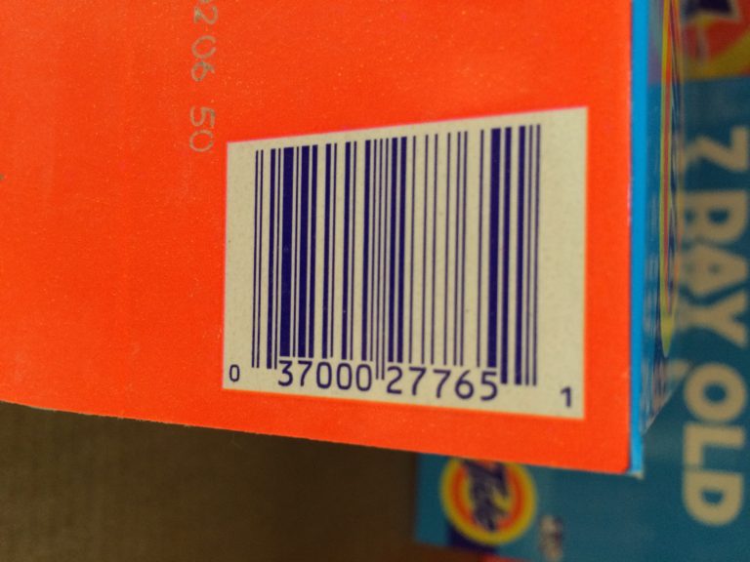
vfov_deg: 48.2
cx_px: 375
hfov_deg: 61.7
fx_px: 628
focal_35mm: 29
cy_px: 281
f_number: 2.2
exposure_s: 1/30
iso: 250
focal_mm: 4.15
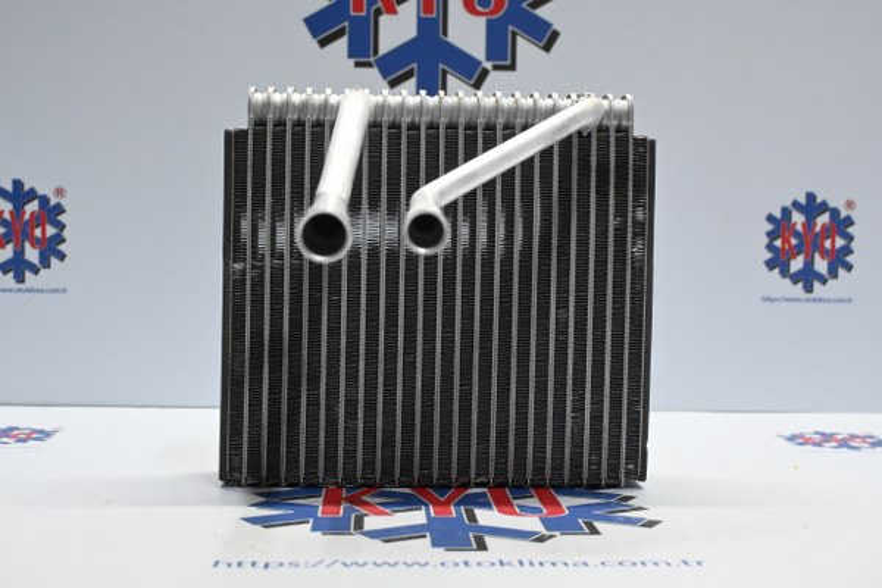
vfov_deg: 25.8
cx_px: 441
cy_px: 294
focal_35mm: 52
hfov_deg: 37.9
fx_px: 1286
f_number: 5.3
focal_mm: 35
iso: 2000
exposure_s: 1/125
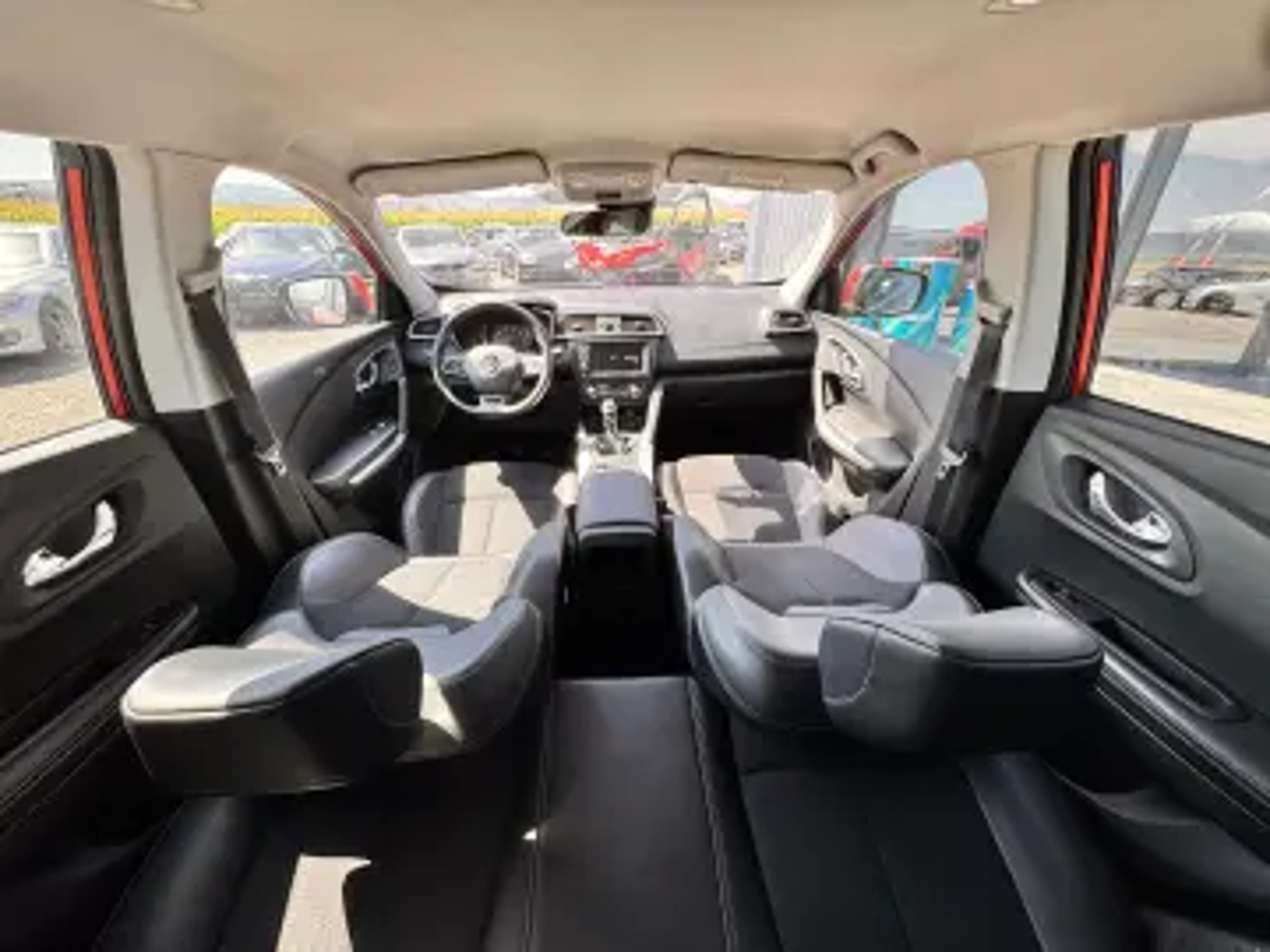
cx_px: 635
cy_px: 476
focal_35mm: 14
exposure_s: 1/99
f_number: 2.2
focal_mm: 2.22
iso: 40
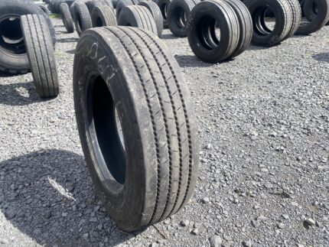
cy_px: 124
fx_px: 247
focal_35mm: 26
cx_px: 164
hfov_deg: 67.3
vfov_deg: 53.1
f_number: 1.8
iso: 32
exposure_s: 1/1429
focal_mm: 4.25
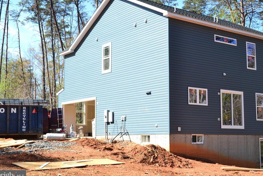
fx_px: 387
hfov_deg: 37.5
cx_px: 140
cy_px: 83
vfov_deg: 25.5
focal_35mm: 53
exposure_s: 1/200
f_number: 10
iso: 400
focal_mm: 32
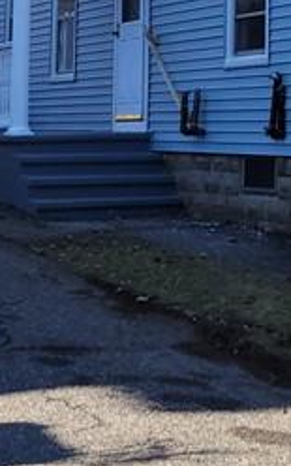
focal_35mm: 114
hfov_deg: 11.2
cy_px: -66
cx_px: 374
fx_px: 1447
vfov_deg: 17.6
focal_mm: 5.4
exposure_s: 1/1245
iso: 40
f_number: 1.8
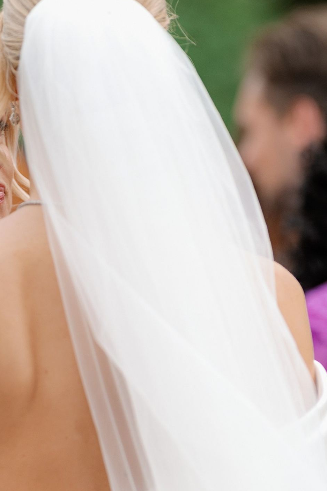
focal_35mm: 369
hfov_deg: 3.7
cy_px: 423
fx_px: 5033
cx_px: 72
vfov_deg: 5.6
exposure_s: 1/1250
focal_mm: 135
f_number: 1.8
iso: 100
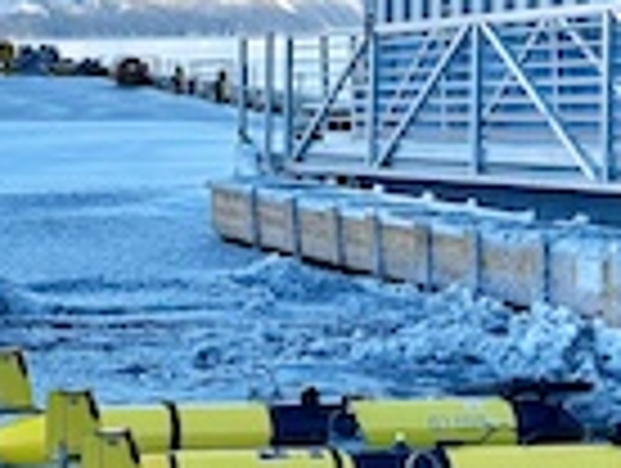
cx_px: -58
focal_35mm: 104
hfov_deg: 18.2
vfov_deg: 14.3
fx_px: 1869
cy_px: 216
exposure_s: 1/1289
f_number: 1.78
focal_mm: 6.86
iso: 80
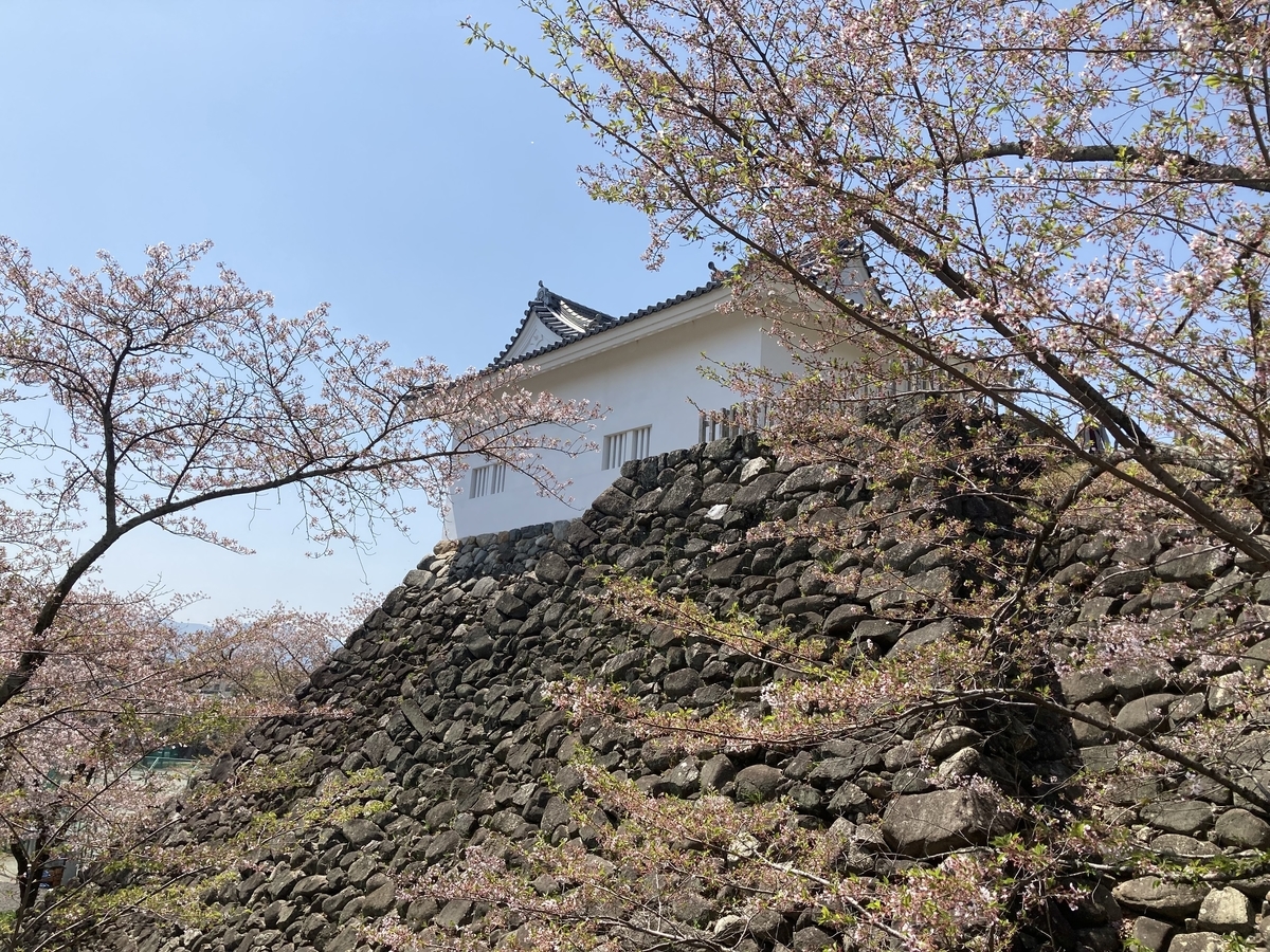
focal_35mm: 28
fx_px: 1027
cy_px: 476
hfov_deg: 63.4
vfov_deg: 49.7
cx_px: 635
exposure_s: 1/2525
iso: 20
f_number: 1.8
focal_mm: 3.99
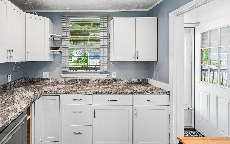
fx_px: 123
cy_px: 58
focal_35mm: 20
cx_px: 81
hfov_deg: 83.7
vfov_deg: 60.0
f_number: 4.8
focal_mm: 14.5
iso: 400
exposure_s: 1/20
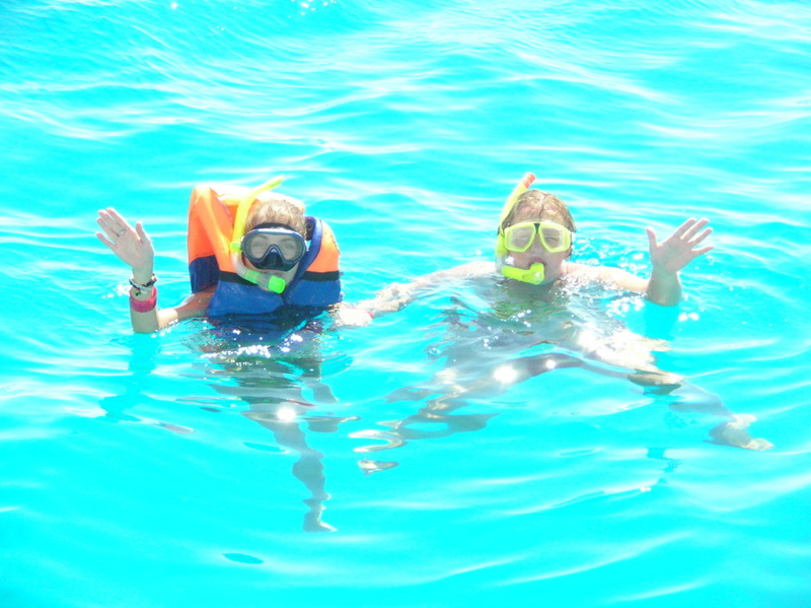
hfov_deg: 12.0
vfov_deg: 9.0
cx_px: 406
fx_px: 3863
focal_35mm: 165
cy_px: 304
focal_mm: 27.3
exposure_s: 1/1000
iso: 200
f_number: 3.8
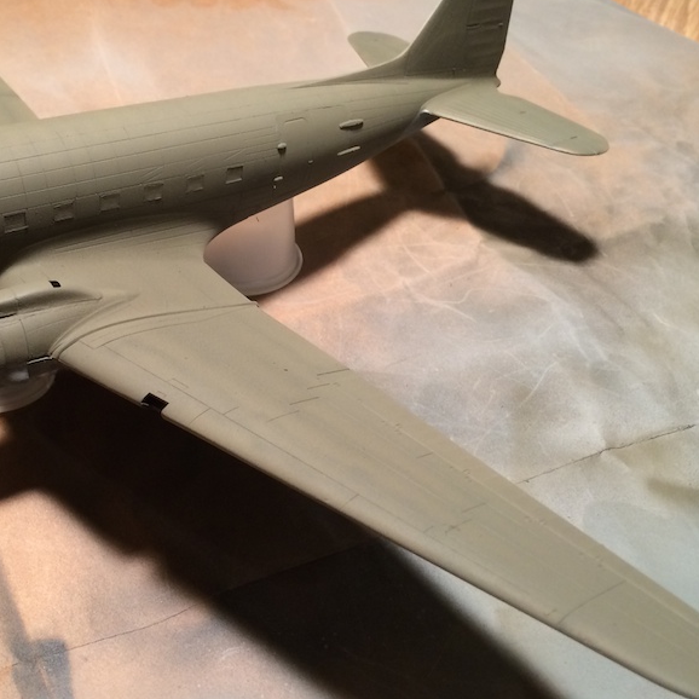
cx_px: 210
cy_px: 342
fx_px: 1074
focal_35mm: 47
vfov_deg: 36.1
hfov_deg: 35.6
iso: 125
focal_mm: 4.12
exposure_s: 1/30
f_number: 2.2
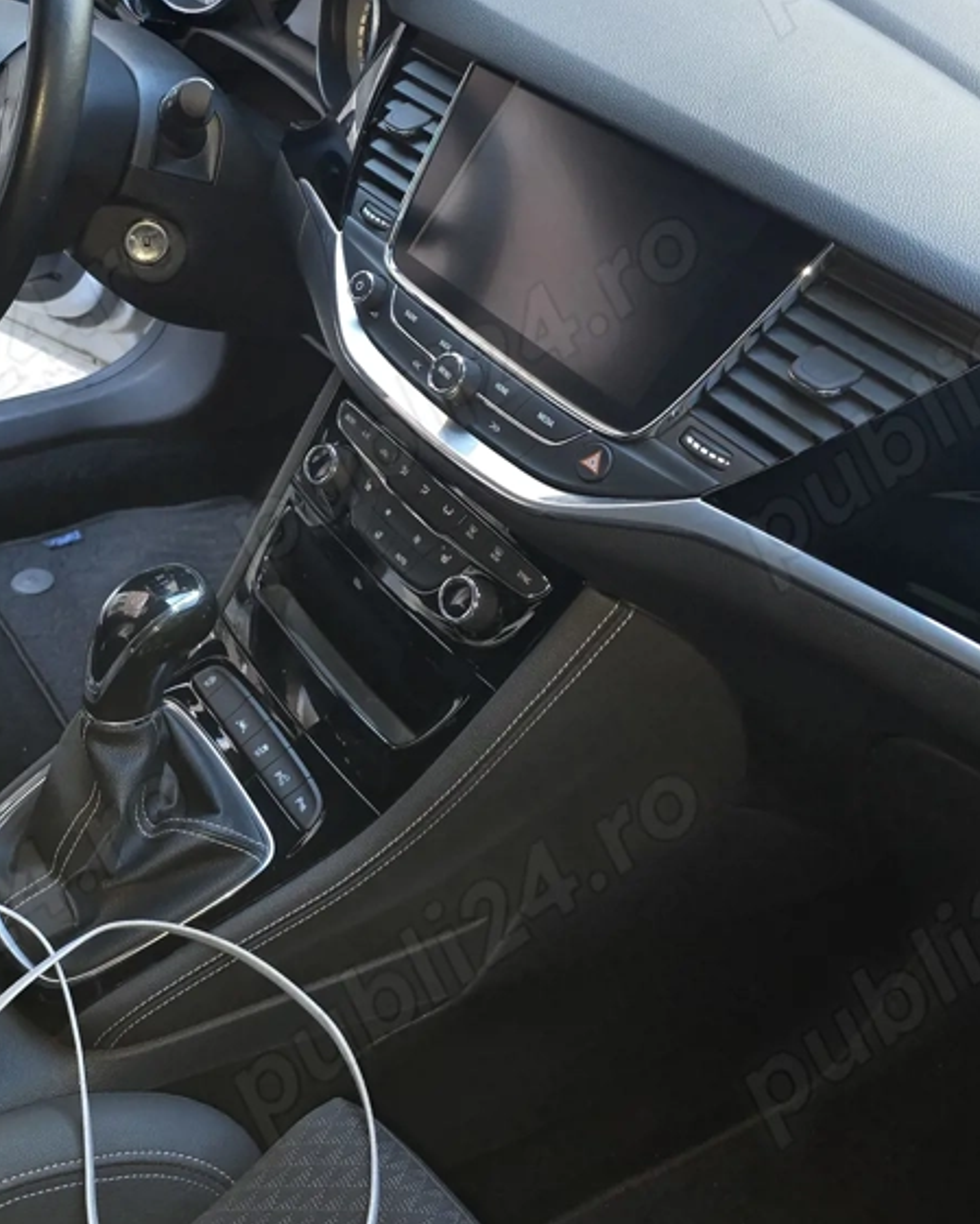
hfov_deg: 36.2
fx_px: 1450
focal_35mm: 40
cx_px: 207
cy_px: 430
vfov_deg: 45.2
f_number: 1.7
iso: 125
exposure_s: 1/50
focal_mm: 6.3
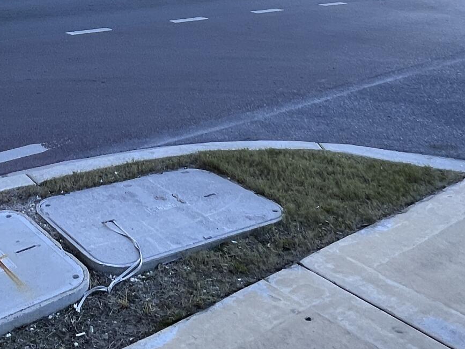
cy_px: -190
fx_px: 604
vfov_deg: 24.3
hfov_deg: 40.4
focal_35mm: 45
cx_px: 97
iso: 32
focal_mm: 1.57
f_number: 1.8
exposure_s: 1/250
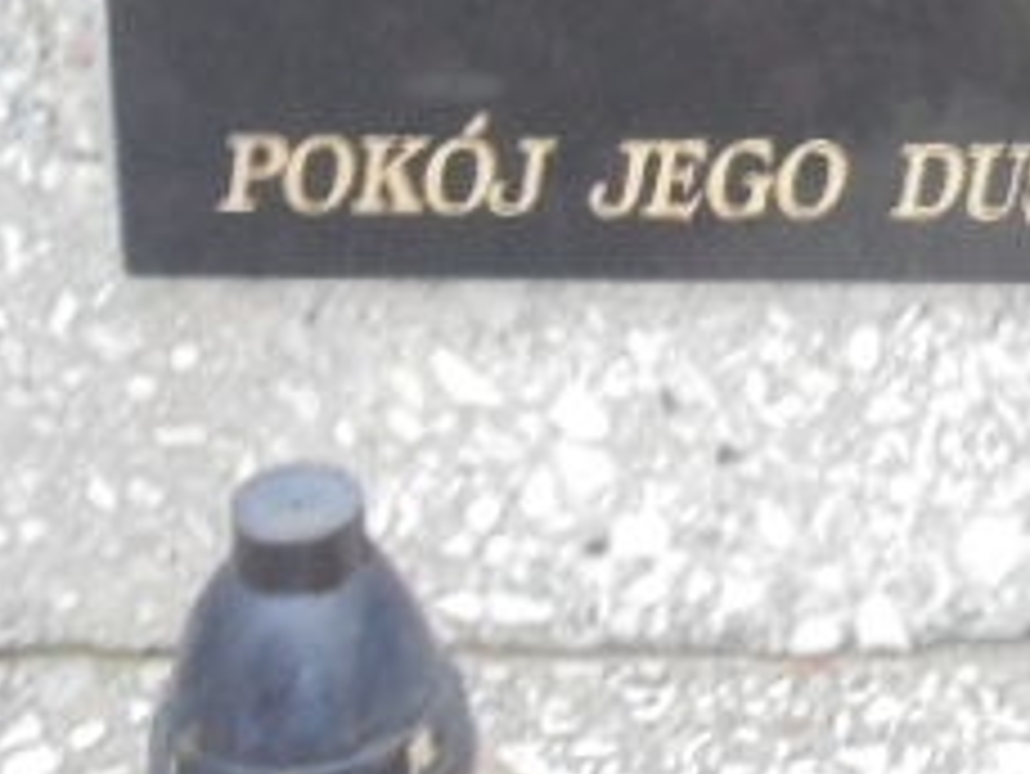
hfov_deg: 17.5
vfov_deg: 13.4
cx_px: 1286
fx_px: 3156
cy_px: -292
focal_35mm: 106
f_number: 4.2
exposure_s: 1/6
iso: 400
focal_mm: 6.9
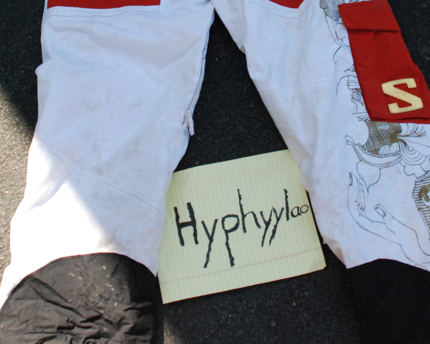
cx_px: 232
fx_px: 687
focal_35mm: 54
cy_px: 39
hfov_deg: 34.7
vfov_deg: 27.2
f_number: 4
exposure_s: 1/4000
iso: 1600
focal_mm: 18
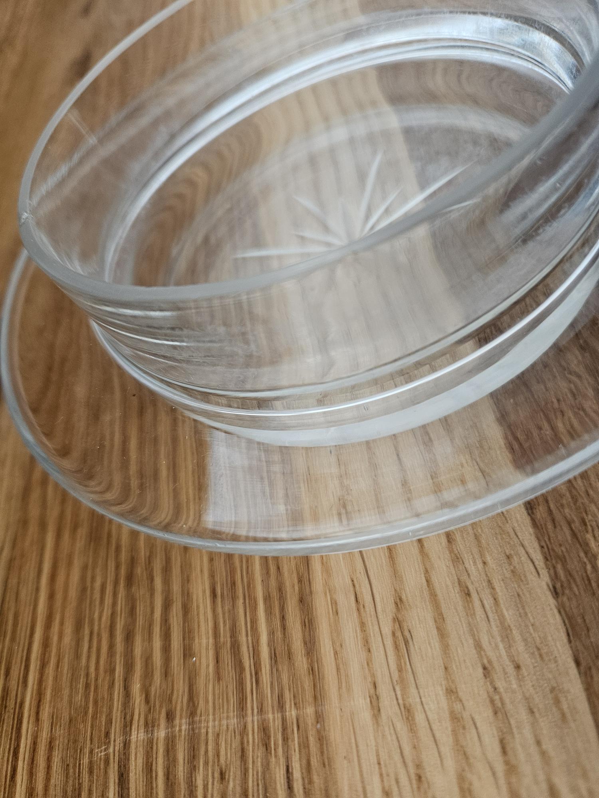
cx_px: 300
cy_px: 399
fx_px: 531
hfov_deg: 58.9
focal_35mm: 23
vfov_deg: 73.9
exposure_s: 1/100
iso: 250
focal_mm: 5.4
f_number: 1.8
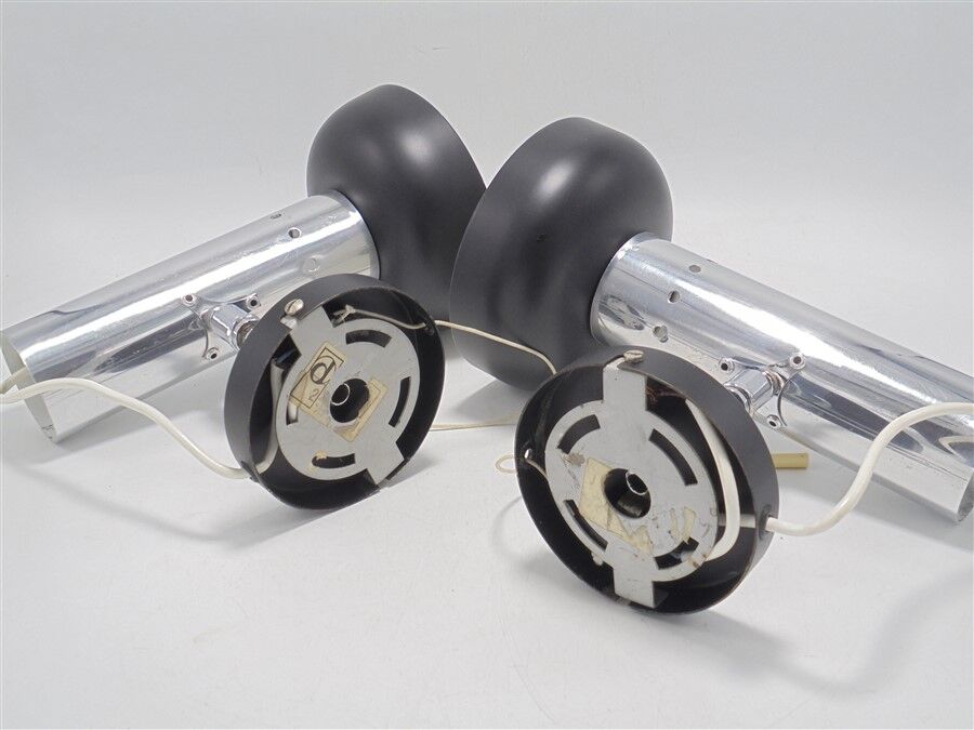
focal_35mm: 43
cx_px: 487
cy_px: 365
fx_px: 1210
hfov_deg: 43.9
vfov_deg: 33.6
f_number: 4.5
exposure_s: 1/30
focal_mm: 7.8
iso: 100
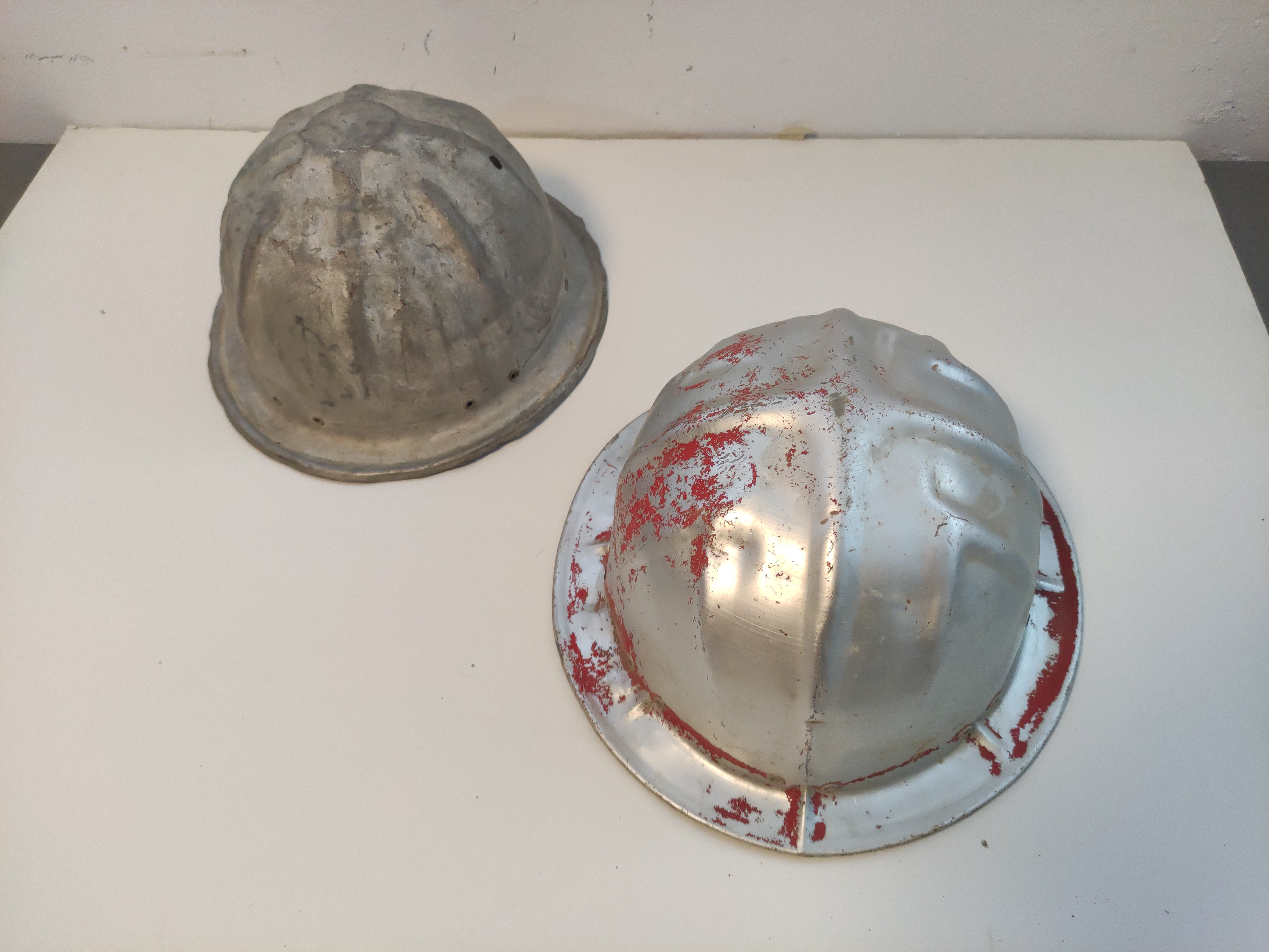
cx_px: 634
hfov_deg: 69.4
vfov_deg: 54.9
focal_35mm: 25
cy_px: 476
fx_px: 917
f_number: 1.89
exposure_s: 1/50
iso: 382
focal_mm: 5.43
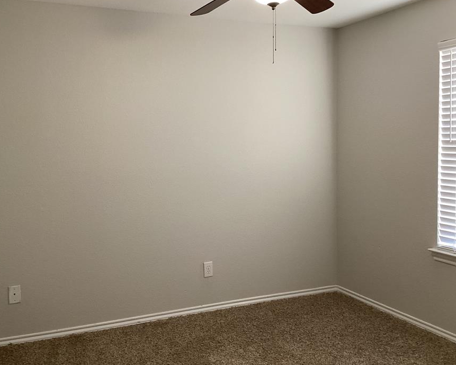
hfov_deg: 50.2
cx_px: 213
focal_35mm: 36
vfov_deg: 41.1
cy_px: 163
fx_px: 486
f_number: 2.4
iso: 250
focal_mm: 3.3
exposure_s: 1/60
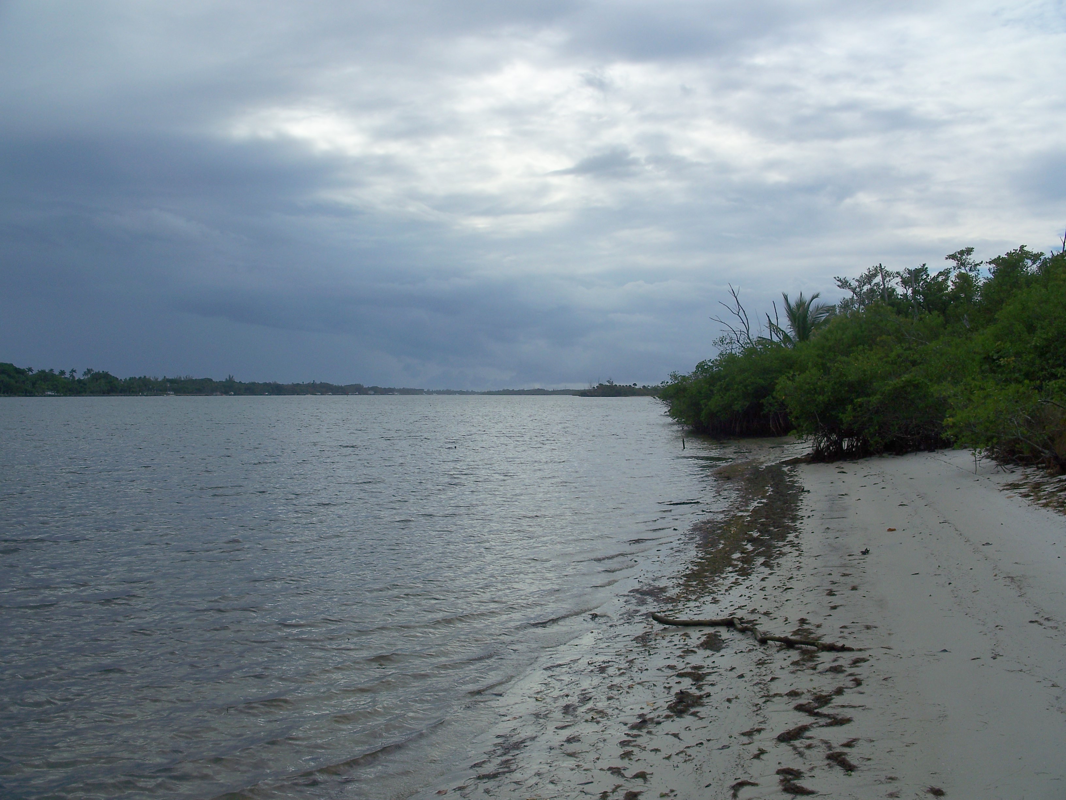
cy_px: 400
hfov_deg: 50.1
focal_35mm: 37
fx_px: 1139
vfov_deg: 38.7
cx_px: 533
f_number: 5.6
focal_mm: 7.8
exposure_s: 1/640
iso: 64
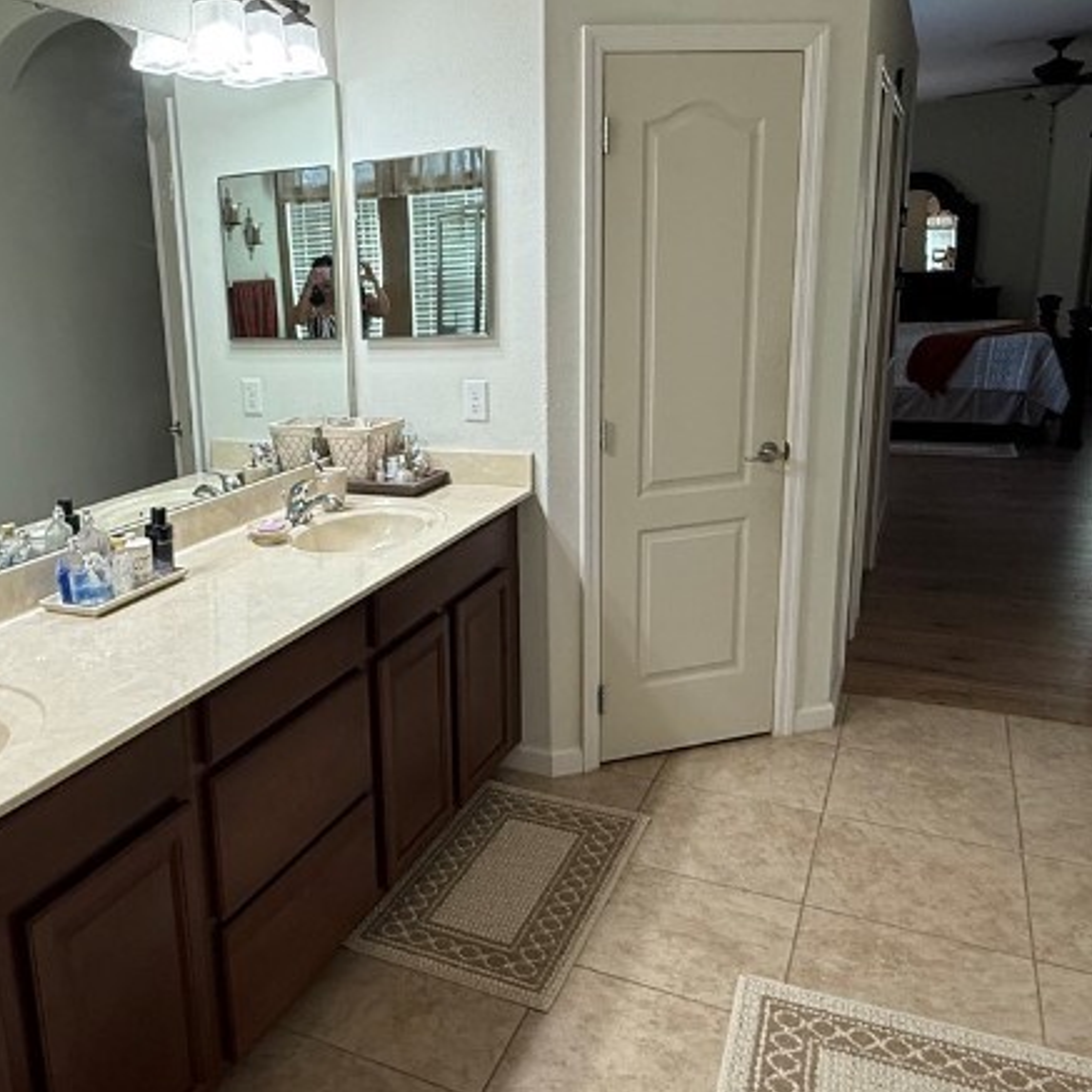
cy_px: 517
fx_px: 1035
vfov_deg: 55.6
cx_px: 332
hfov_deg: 54.1
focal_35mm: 29
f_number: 2.2
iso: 160
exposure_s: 1/120
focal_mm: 2.22
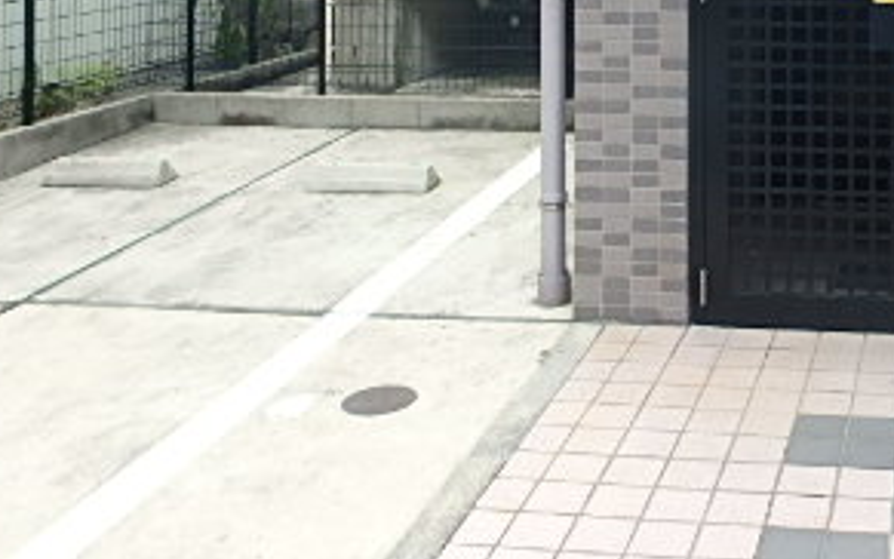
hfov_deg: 37.7
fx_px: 1194
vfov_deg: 23.8
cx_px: 839
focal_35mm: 49
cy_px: -129
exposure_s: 1/250
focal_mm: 3.7
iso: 125
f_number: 3.5
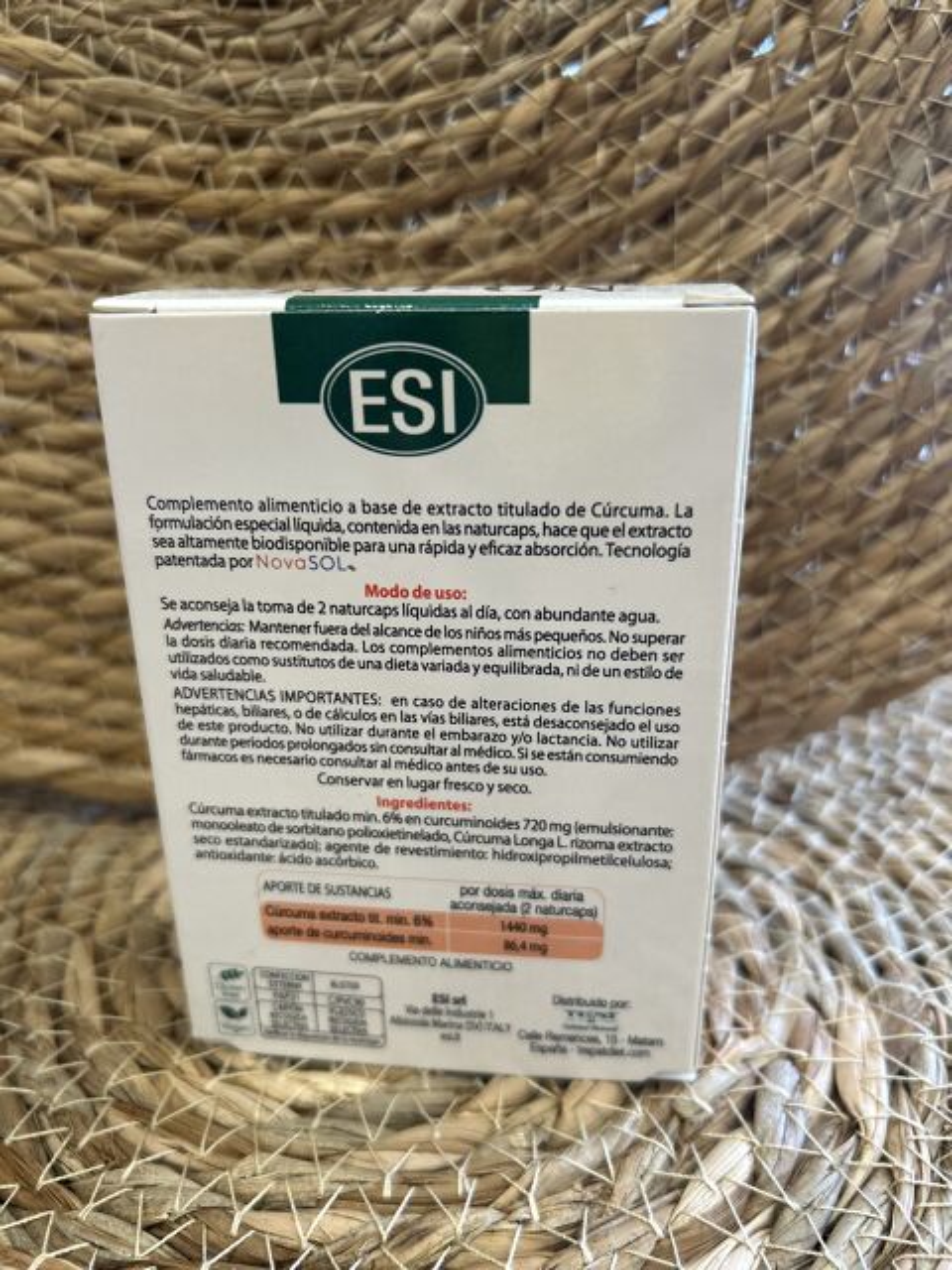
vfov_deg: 67.3
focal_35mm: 26
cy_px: 635
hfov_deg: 53.1
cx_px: 476
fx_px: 953
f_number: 1.5
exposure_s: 1/50
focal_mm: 5.7
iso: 64
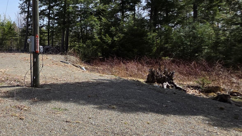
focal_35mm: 36
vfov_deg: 32.7
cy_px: 53
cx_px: -27
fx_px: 231
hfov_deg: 42.7
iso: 40
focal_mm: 2.2
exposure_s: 1/2054
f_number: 1.9
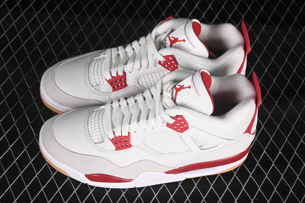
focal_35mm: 75
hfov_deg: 27.0
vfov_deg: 18.2
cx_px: 152
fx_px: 635
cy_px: 102
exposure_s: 1/80
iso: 160
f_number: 7.1
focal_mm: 50
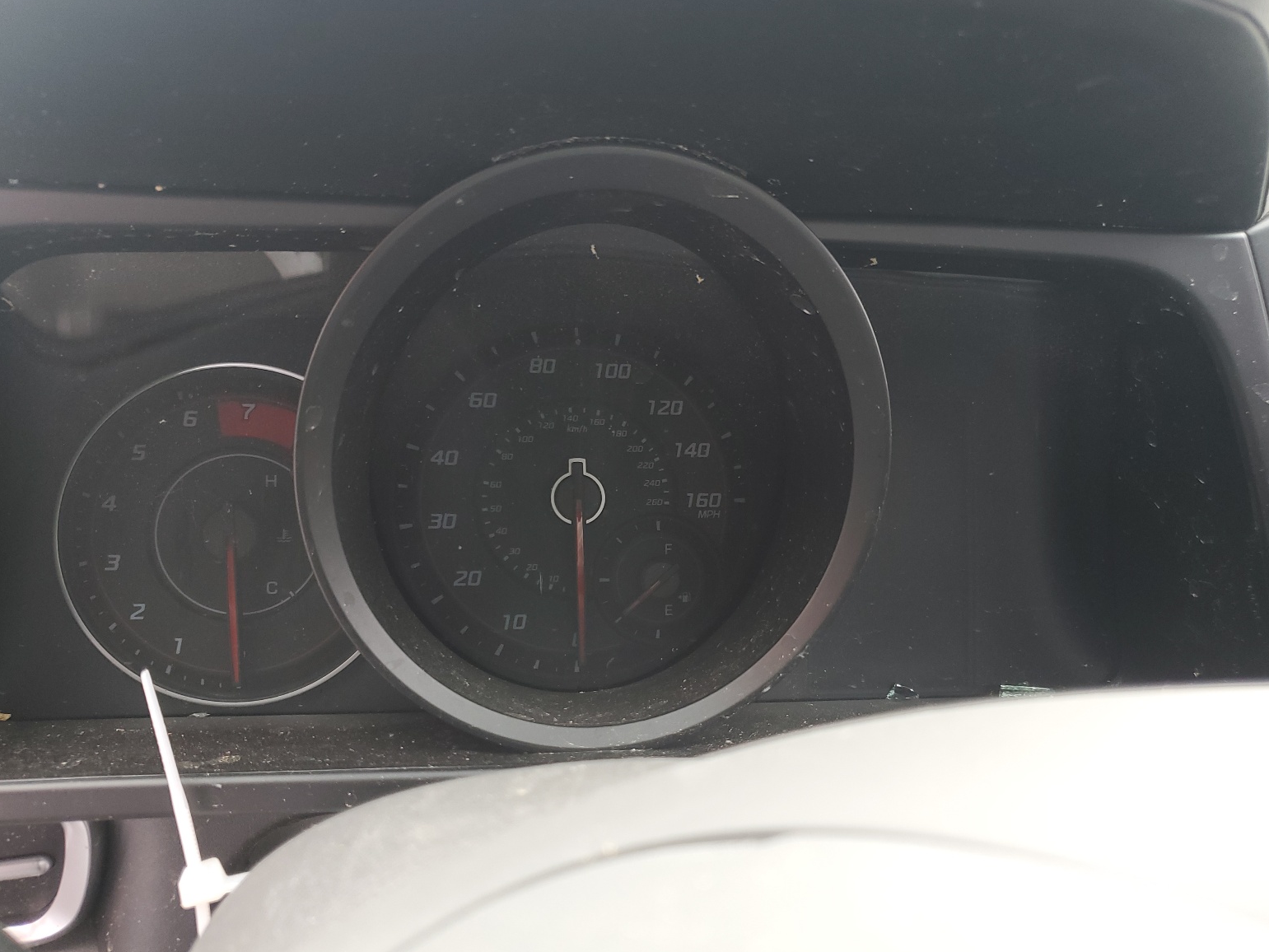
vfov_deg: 51.4
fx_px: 990
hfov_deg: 65.3
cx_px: 629
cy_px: 478
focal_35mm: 27
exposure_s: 1/60.2
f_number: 1.5
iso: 58
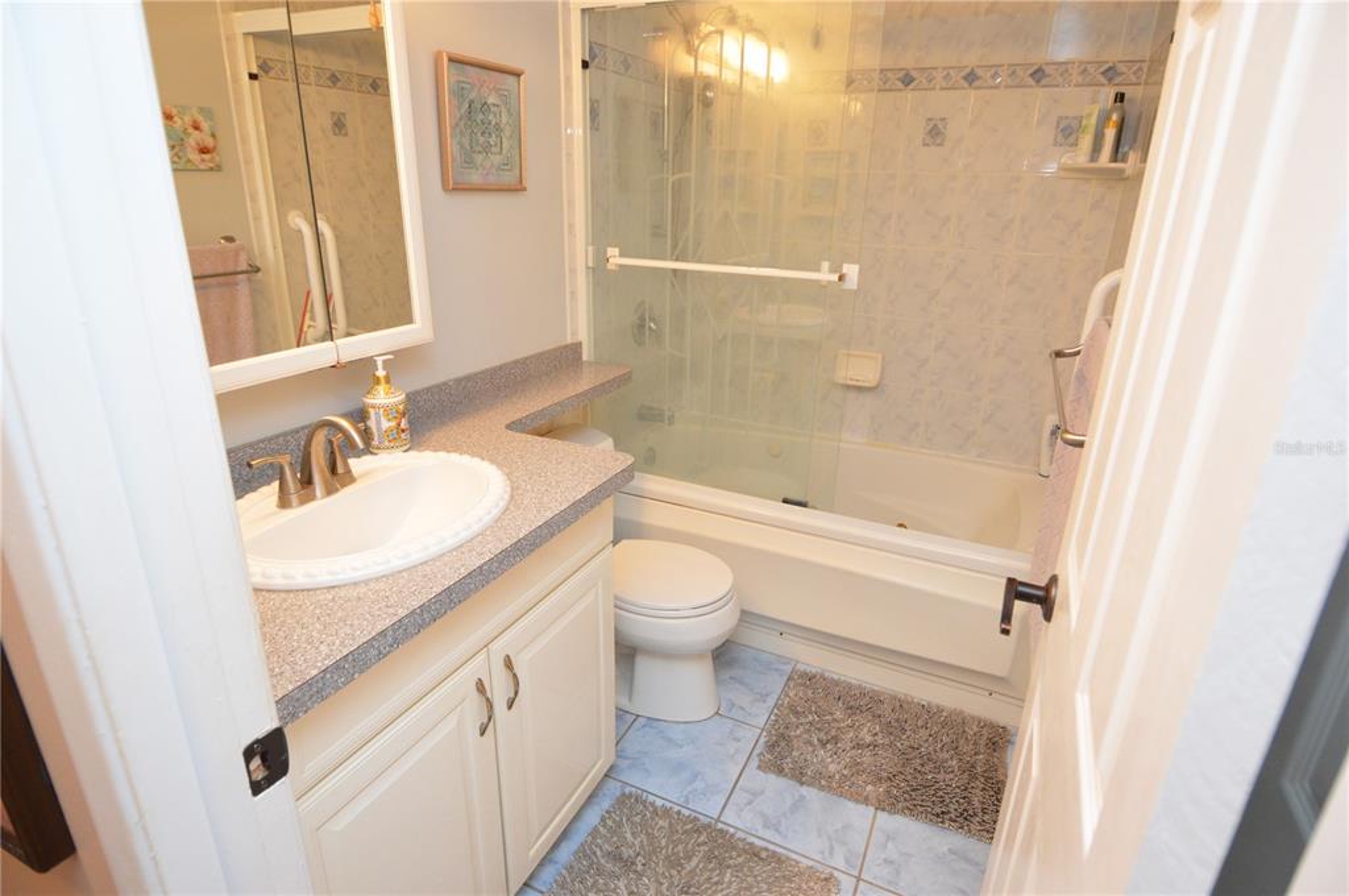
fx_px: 674
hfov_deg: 90.1
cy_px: 448
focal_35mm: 18
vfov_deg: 67.2
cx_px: 674
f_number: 4
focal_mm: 12
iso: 900
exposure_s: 1/60
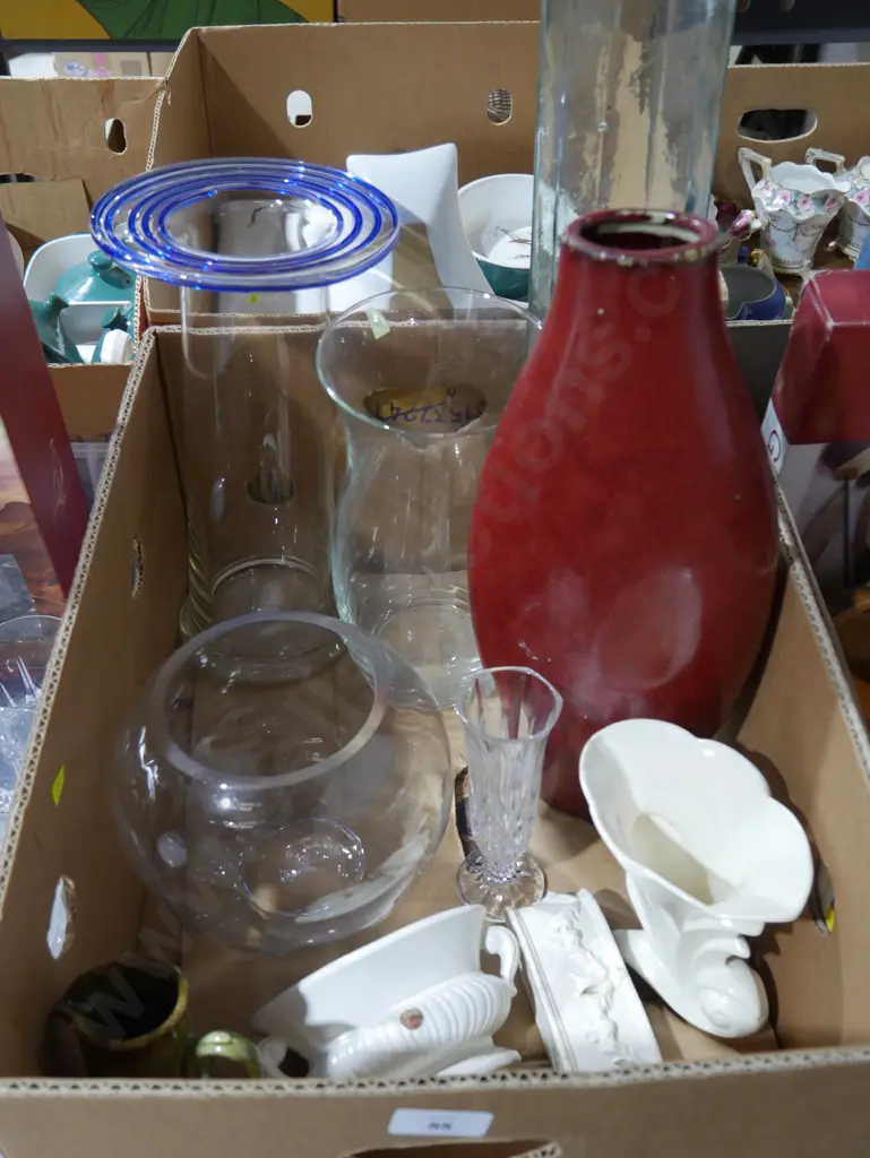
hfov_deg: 39.7
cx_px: 435
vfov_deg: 51.3
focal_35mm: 36
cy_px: 579
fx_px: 1205
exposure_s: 1/60
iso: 1250
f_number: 4
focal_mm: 18
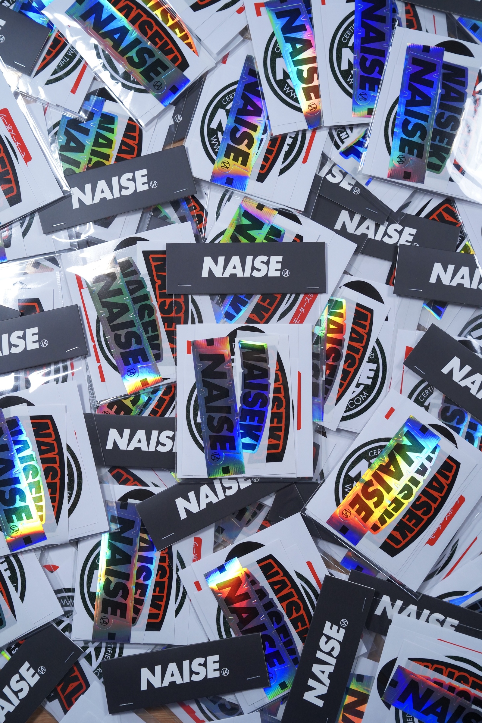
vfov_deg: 42.7
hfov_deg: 29.2
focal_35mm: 46
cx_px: 241
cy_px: 362
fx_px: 924
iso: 2500
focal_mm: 46
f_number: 4.5
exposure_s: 1/500
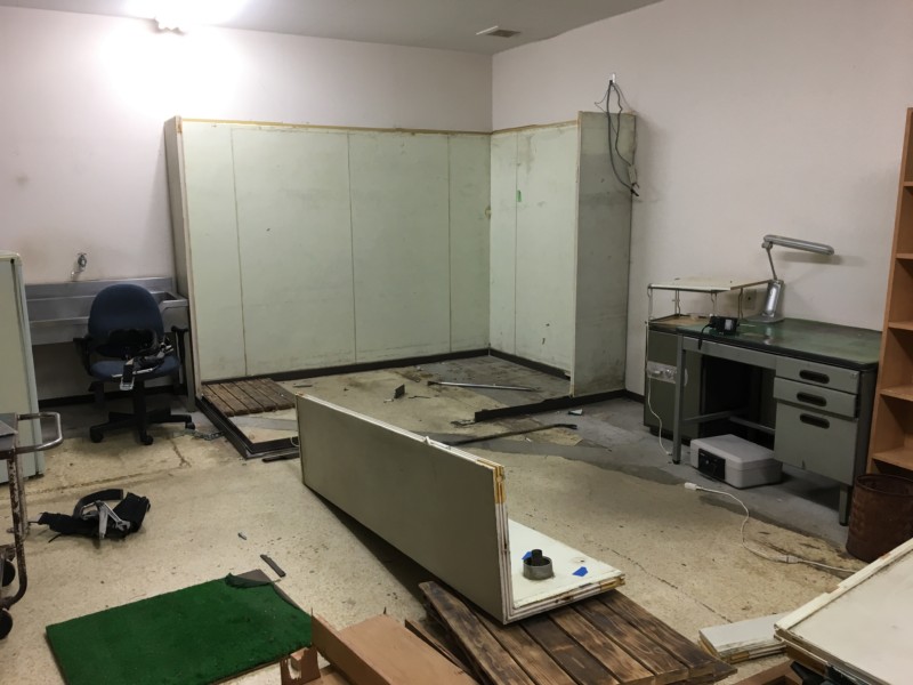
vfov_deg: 48.2
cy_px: 342
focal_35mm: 29
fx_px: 765
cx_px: 456
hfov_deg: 61.7
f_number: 2.2
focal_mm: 4.15
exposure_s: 1/30
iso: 50
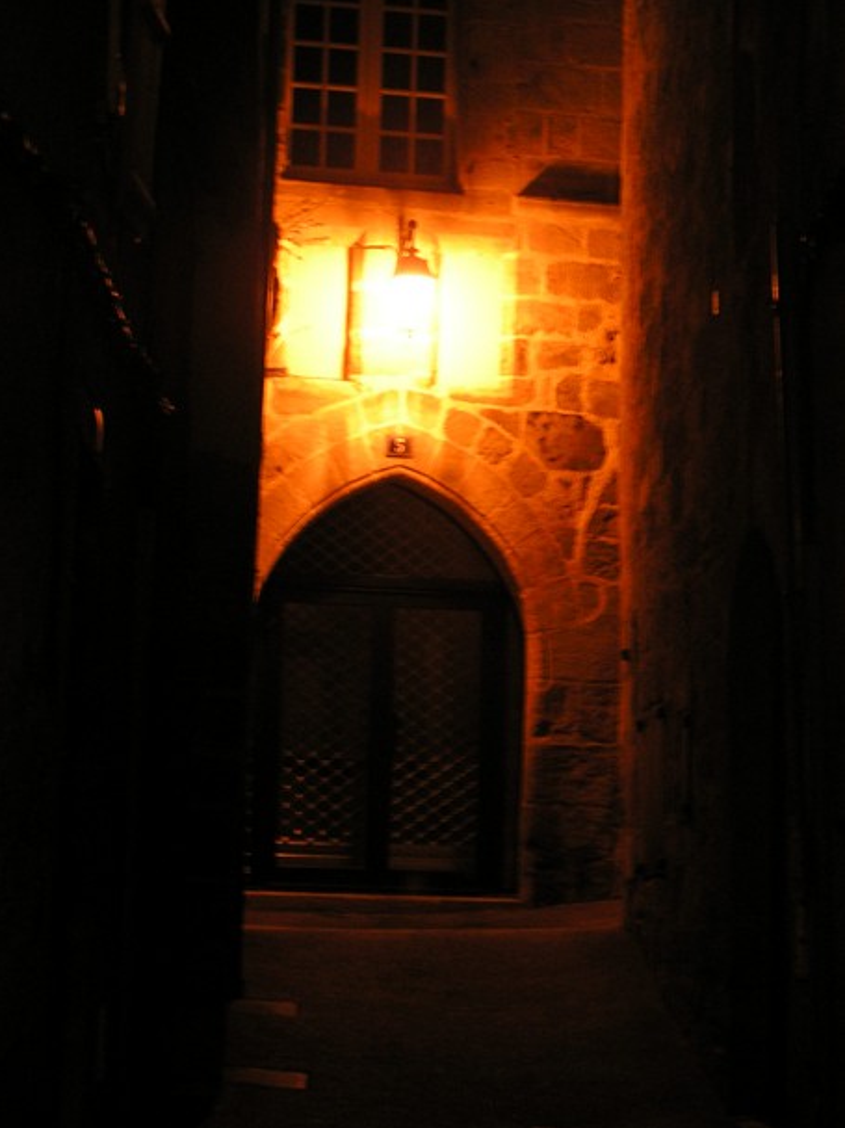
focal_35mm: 100
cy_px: 566
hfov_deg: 14.8
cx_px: 420
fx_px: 3256
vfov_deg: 19.6
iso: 200
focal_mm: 15.2
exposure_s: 1/5
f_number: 3.5
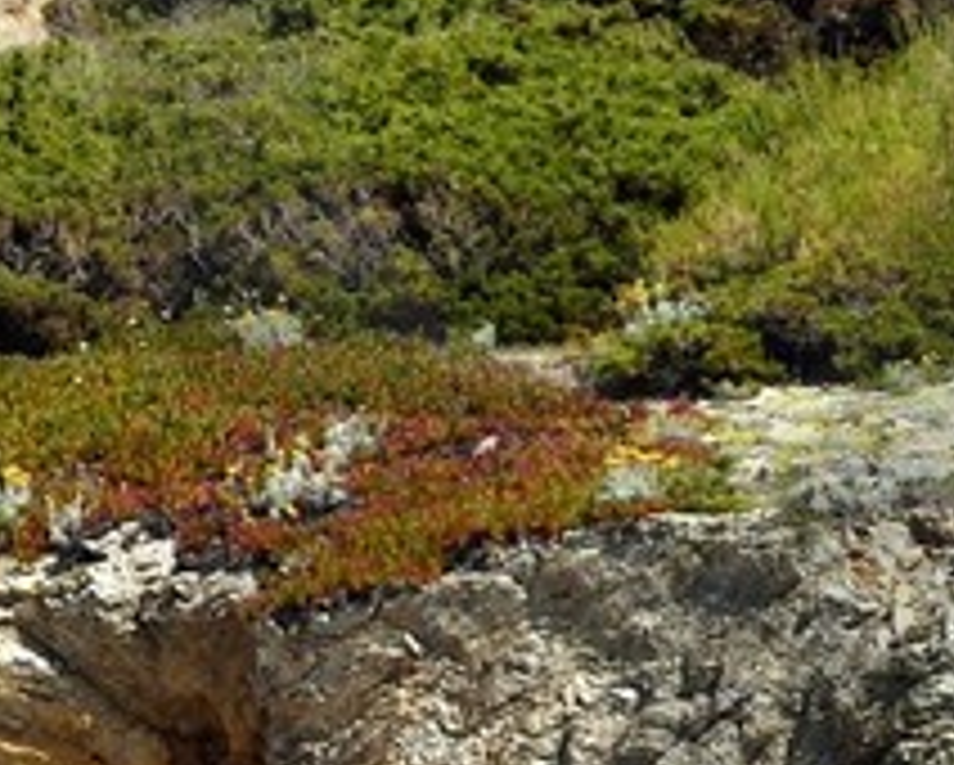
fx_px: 34026
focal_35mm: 1204
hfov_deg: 1.6
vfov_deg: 1.3
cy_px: -317
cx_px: -693
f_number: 9
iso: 200
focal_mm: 170
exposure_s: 1/500
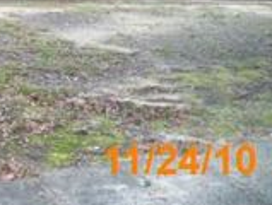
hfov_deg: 24.4
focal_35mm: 76
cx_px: -5
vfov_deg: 18.8
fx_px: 599
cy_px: -12
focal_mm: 6.3
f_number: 3
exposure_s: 1/125
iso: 64
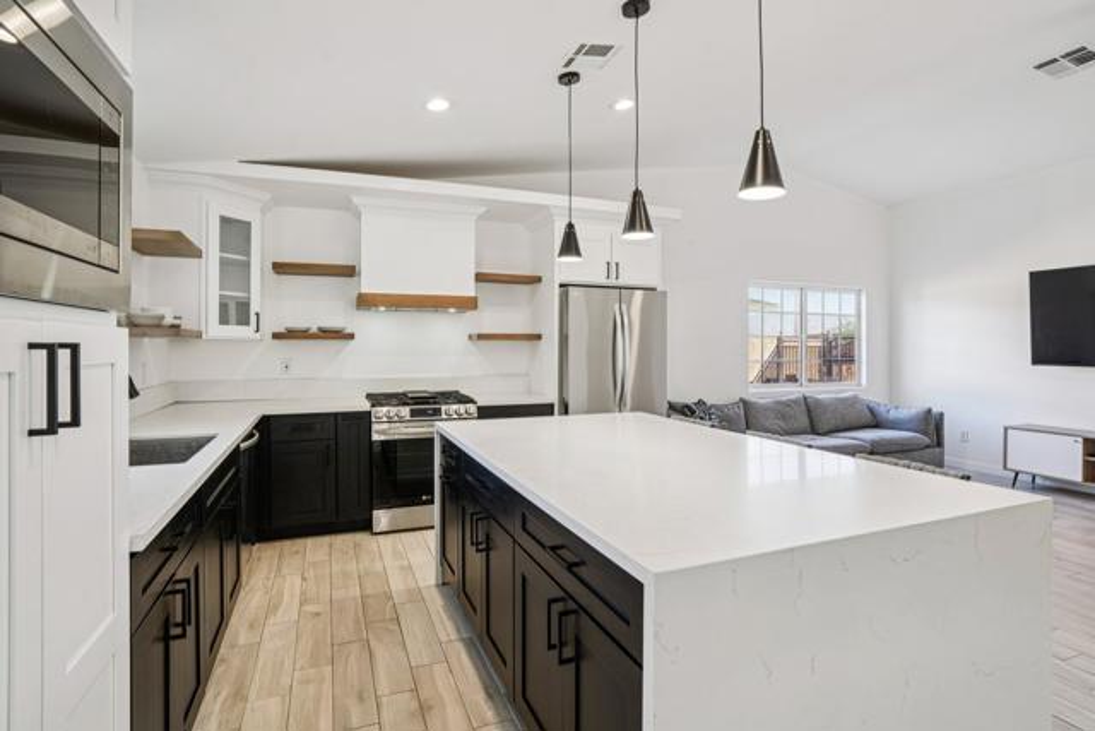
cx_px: 548
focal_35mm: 17
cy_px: 366
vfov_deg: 70.5
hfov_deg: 93.3
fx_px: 517
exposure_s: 1/20
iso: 400
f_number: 8
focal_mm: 17
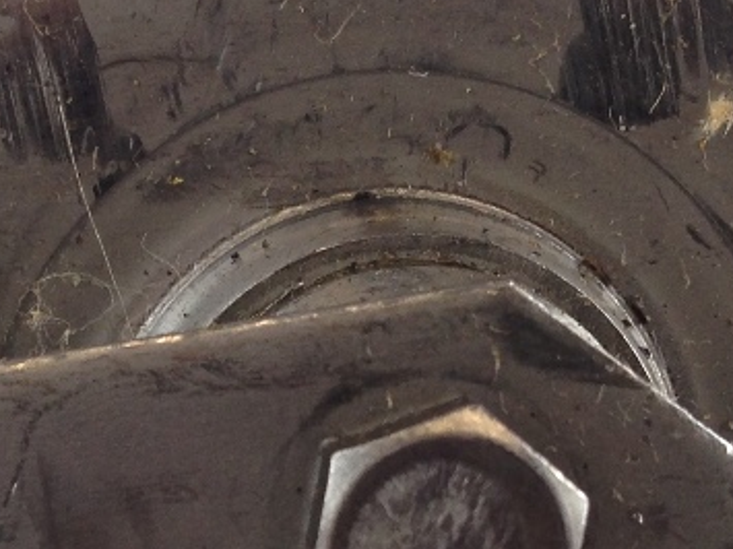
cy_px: 619
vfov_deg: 12.2
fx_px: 2519
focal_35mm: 119
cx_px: 99
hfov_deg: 16.4
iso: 50
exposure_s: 1/60
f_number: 2.4
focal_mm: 4.12
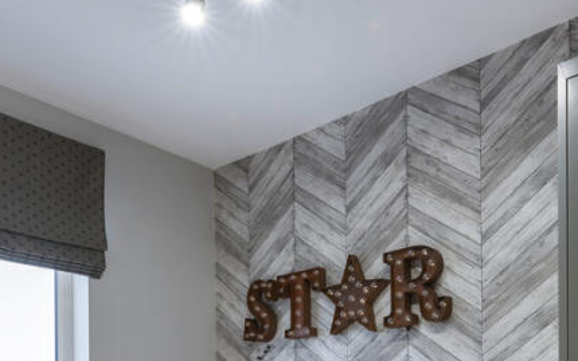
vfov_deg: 32.3
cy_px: 409
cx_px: 336
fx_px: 536
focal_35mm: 34
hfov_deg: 56.4
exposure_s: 2.5
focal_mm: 14
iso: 64
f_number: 16
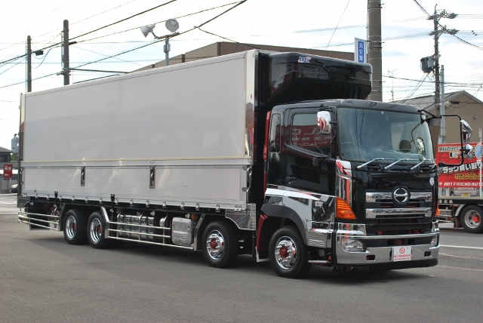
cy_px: 162
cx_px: 242
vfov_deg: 23.8
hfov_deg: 35.0
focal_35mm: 57
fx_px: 765
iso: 100
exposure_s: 1/160
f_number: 6.3
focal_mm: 38
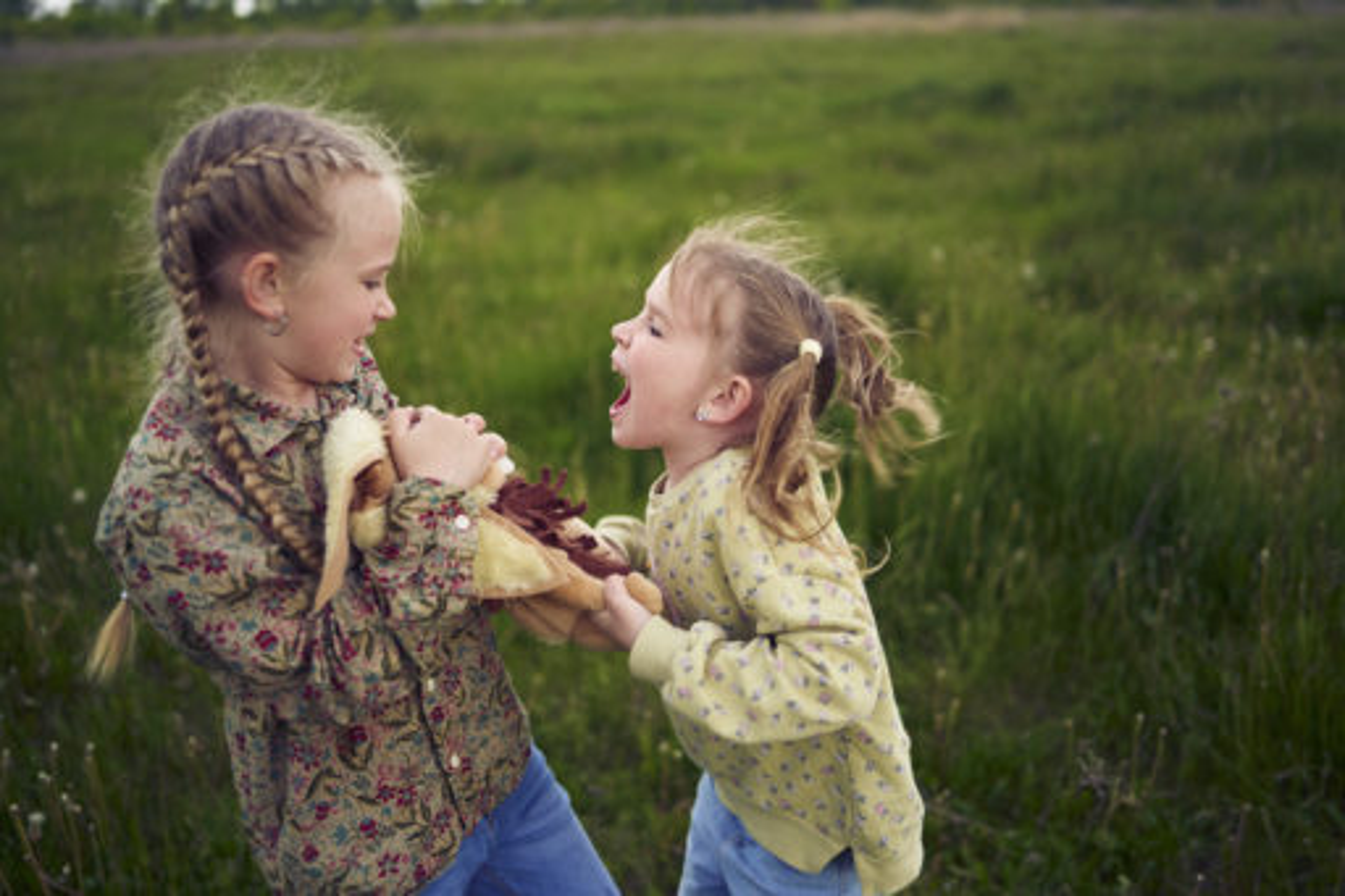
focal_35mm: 35
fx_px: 1307
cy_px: 448
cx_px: 672
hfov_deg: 54.4
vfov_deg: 37.8
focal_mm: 35
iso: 200
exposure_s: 1/200
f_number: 1.8
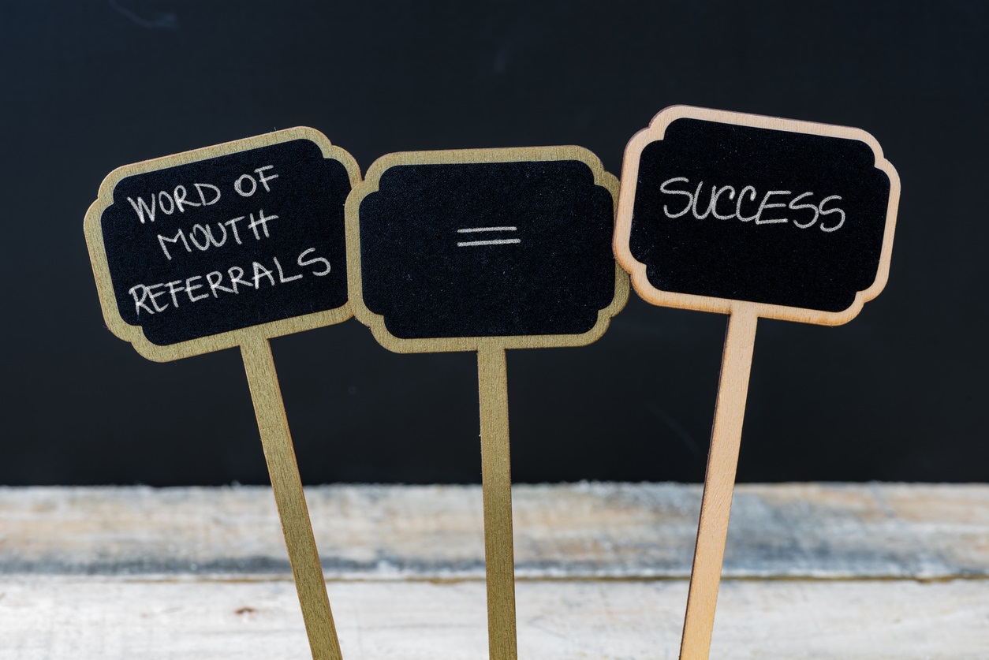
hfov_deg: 19.4
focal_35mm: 105
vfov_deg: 13.1
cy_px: 330
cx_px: 494
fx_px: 2885
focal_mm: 105
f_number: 13
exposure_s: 2
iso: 50
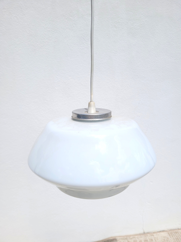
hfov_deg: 53.1
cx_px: 90
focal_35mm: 26
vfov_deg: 67.3
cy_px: 121
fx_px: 181
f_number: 1.8
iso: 40
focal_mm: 5.4
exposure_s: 1/3628
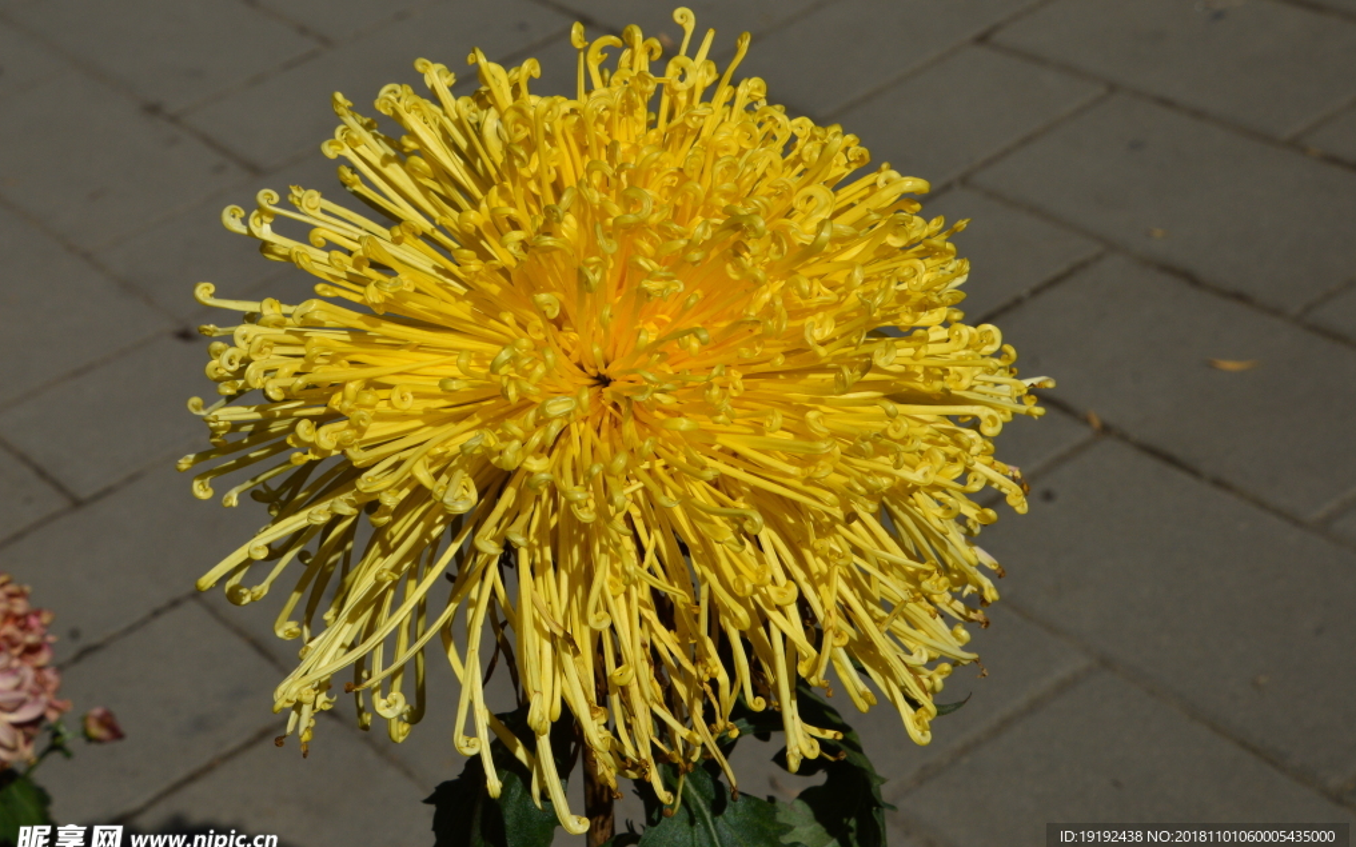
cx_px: 679
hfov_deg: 26.8
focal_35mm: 77
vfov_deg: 16.9
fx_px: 2846
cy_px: 409
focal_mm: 50
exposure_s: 1/640
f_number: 18
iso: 200
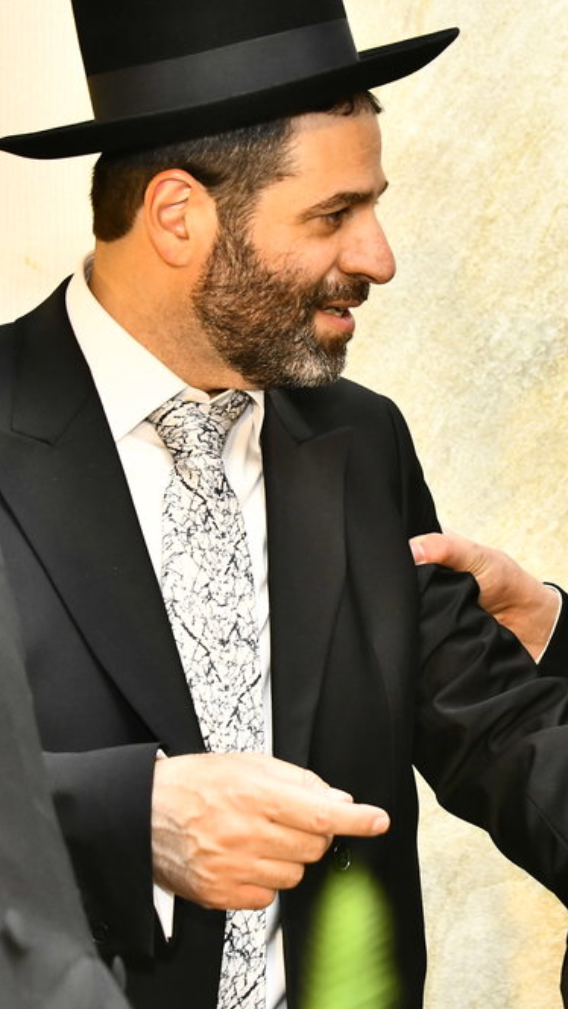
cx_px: 469
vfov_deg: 20.1
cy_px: 399
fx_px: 2835
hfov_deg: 11.4
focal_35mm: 106
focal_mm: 48
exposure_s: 1/100
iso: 1600
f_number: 5.6
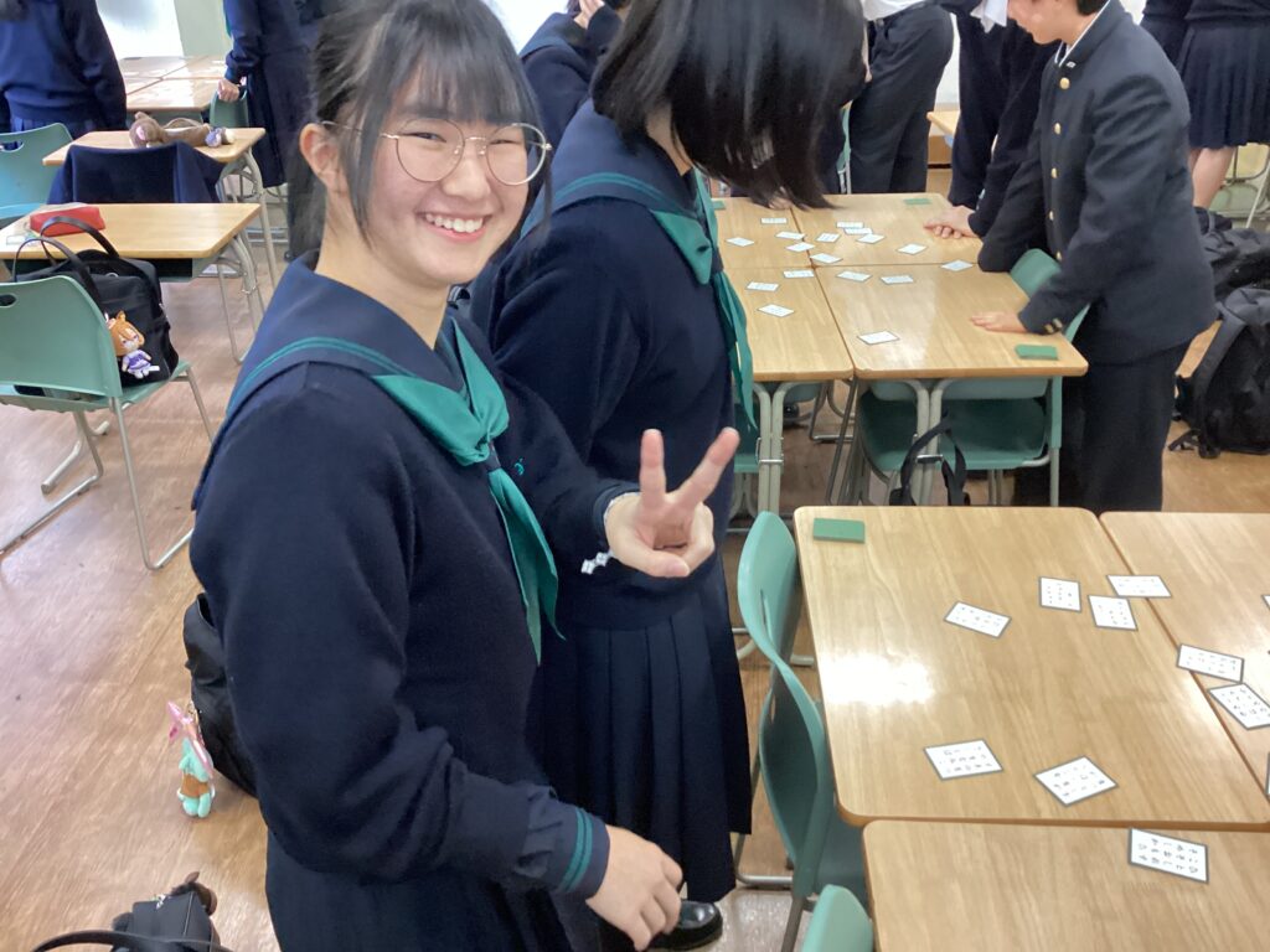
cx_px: 635
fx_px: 1137
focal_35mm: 31
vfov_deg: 45.4
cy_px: 476
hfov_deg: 58.4
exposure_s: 1/50
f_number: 2.4
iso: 250
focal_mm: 3.3
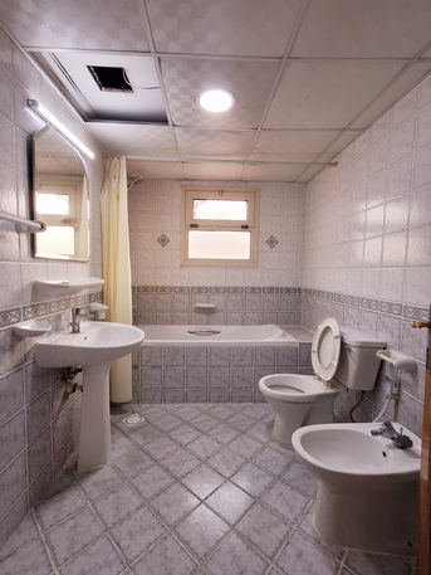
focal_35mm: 16
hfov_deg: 78.1
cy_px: 288
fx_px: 265
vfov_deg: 94.5
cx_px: 216
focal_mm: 1.64
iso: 40
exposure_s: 1/50
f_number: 2.2
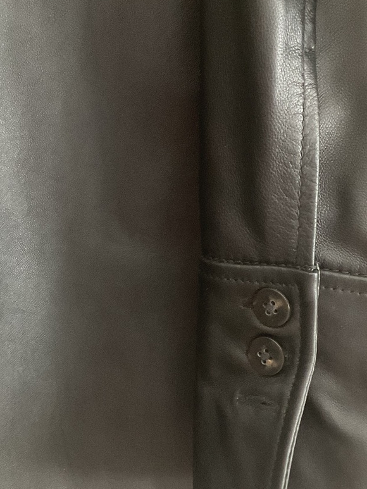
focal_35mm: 60
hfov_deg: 24.4
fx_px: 848
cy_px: 204
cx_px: 206
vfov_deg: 32.1
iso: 250
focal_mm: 3
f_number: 1.8
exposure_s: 1/60
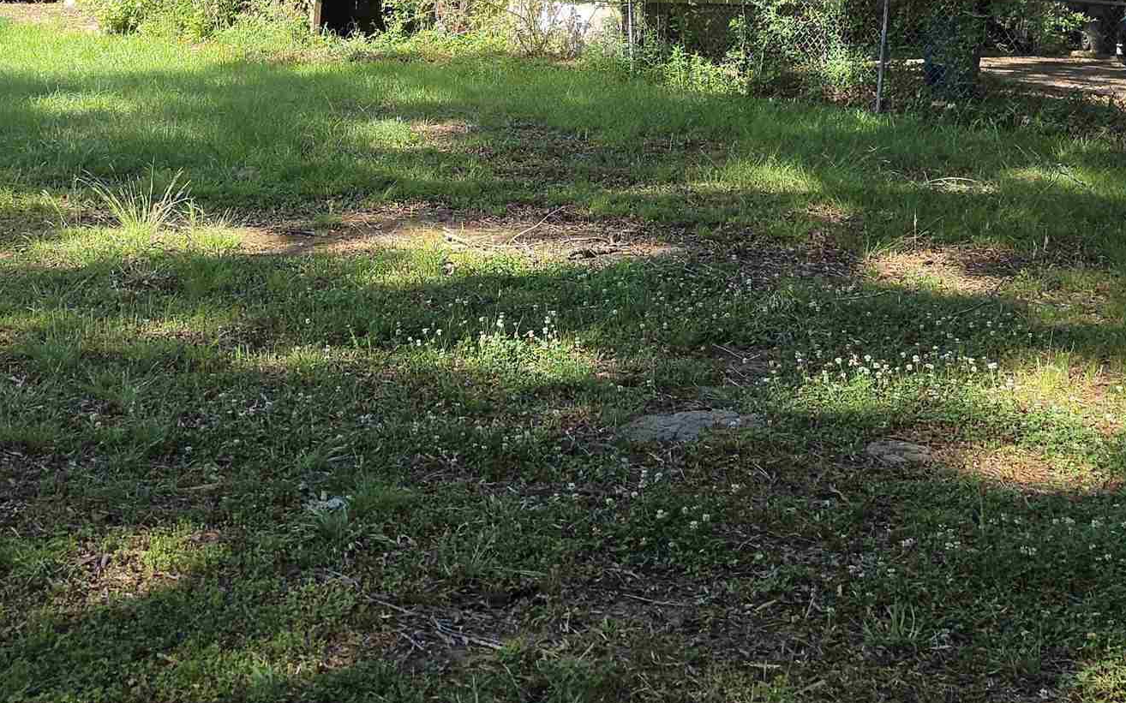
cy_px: -25
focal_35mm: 57
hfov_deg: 35.7
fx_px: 1749
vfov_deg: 21.8
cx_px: 520
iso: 10
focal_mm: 6.5
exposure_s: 1/190
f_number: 1.4
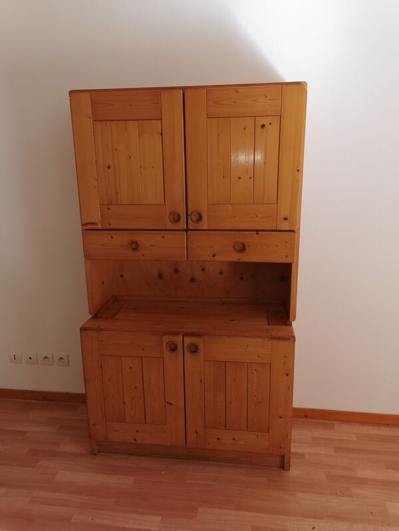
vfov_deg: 65.3
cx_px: 200
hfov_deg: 51.4
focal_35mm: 27
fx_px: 415
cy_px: 266
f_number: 1.8
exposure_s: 1/140
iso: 50
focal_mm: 5.58
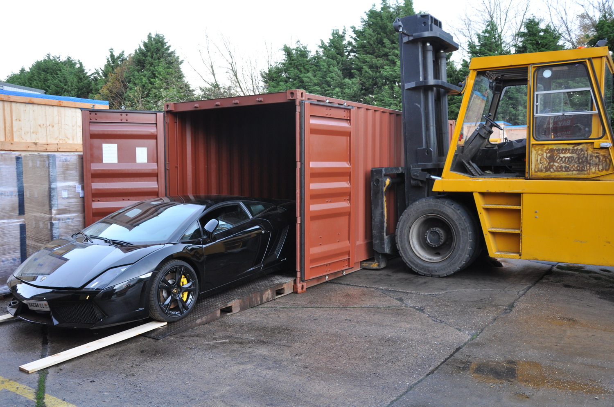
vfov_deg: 41.6
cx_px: 307
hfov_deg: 59.6
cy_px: 204
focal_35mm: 32
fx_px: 537
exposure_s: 1/30
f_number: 5.6
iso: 400
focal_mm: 21
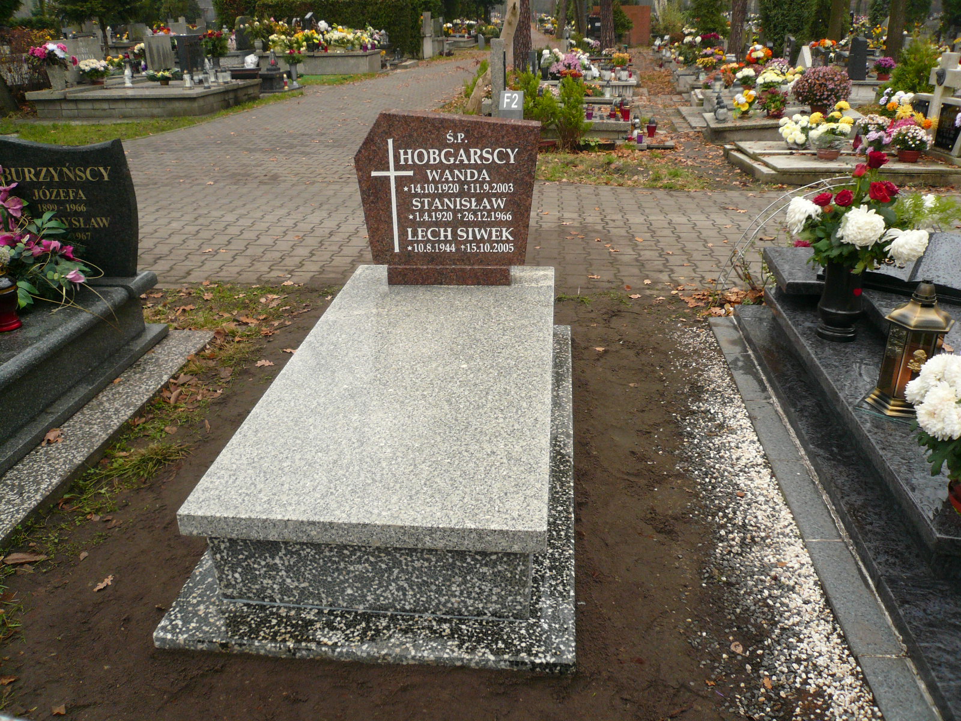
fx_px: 777
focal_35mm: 28
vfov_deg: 49.7
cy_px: 360
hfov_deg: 63.4
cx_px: 480
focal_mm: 4.6
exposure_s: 1/80
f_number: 2.8
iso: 100
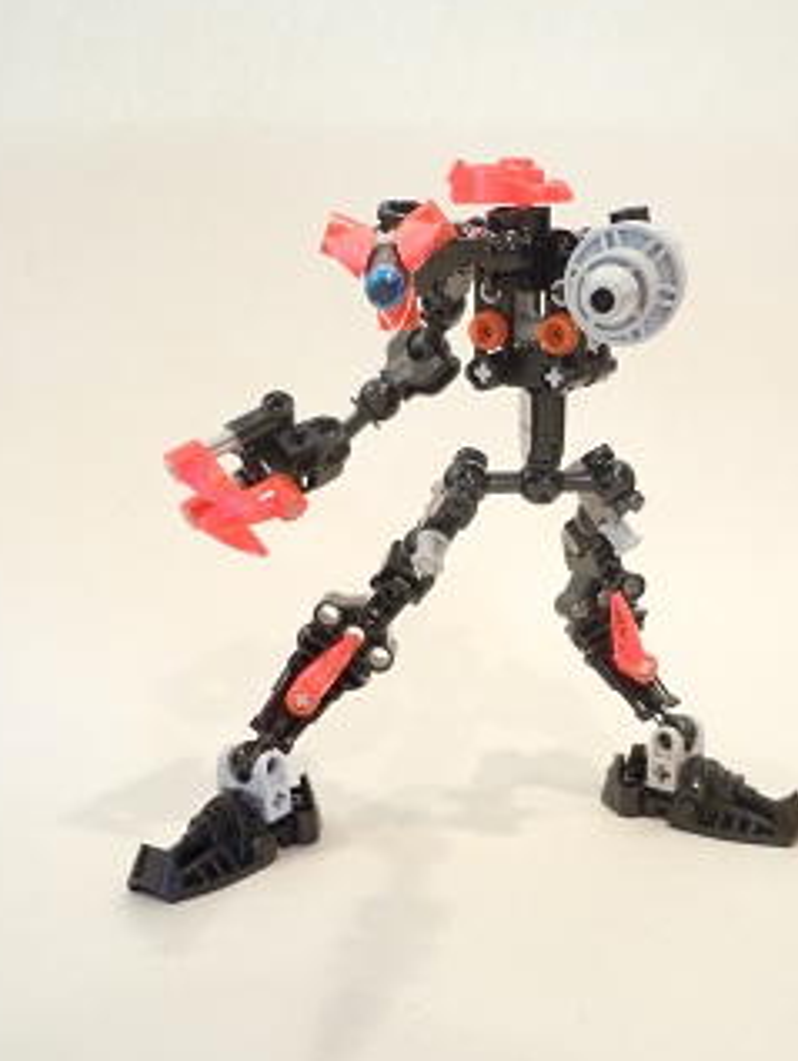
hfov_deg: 37.6
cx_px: 491
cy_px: 624
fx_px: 1166
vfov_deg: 48.7
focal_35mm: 38
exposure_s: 1/8
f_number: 3.7
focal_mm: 5
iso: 400
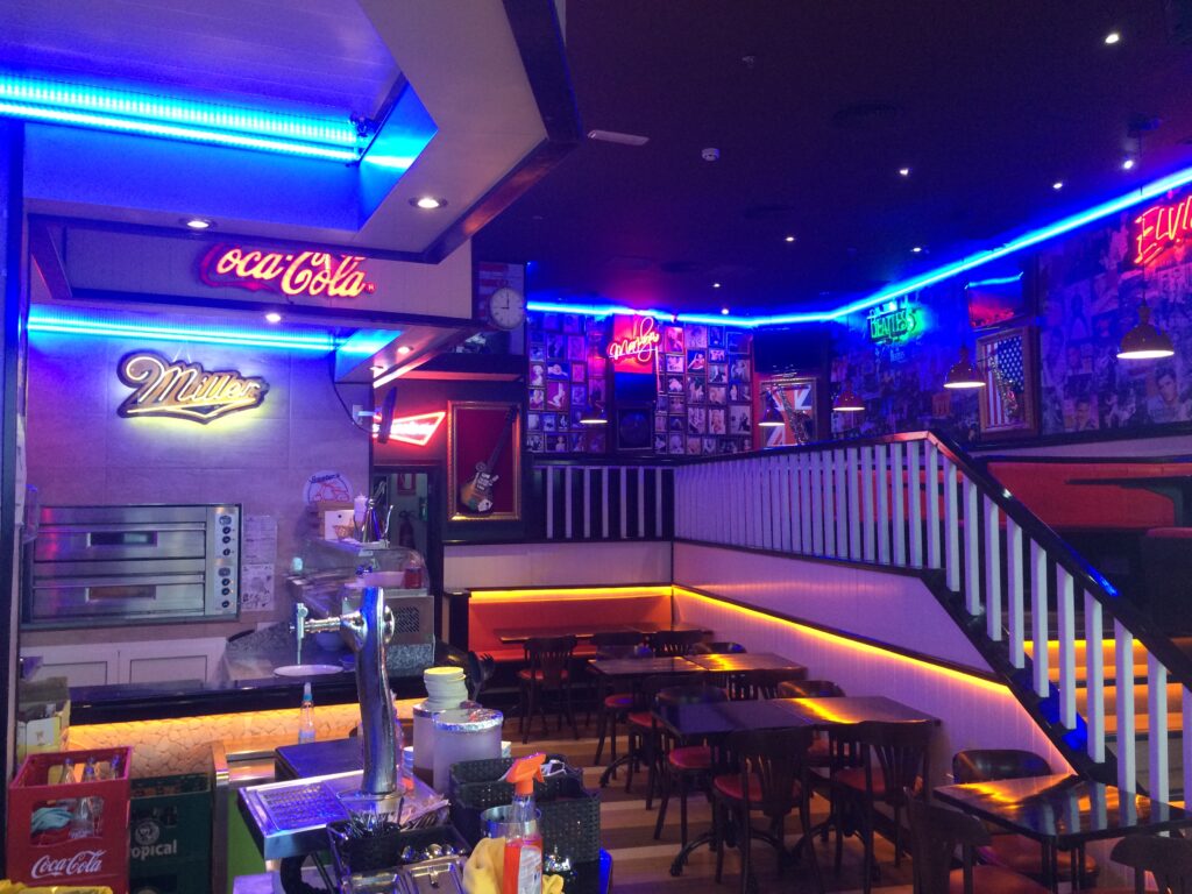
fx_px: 999
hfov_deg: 61.7
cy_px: 447
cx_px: 596
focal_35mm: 29
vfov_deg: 48.2
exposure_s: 1/33
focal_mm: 4.15
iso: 160
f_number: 2.2
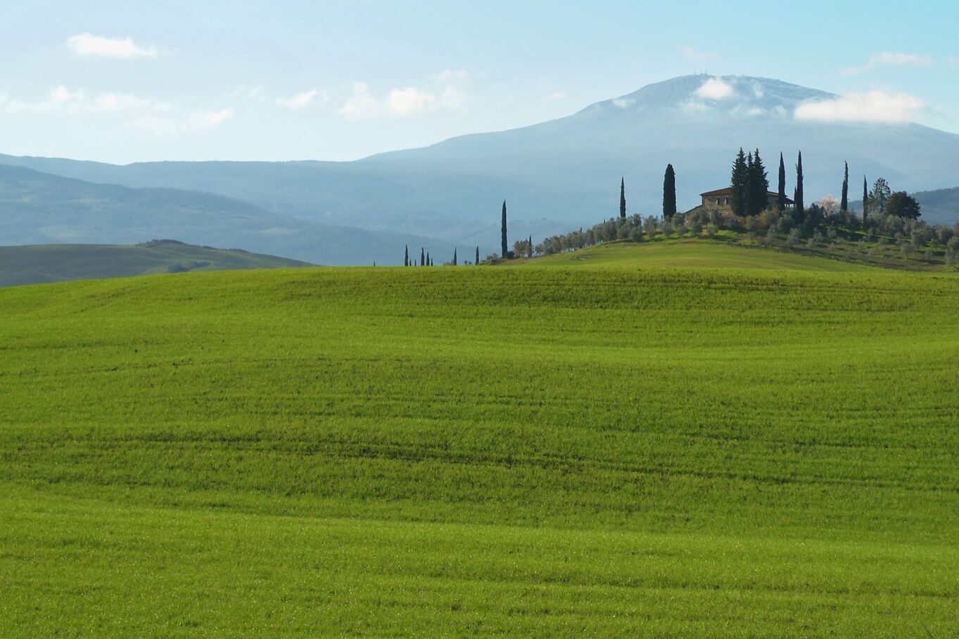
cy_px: 76
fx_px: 3886
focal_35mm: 146
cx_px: 744
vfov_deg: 9.4
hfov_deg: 14.0
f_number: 8
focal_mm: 55
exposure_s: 1/250
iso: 100
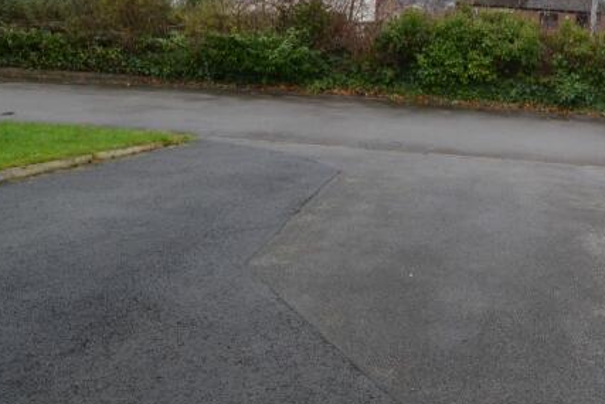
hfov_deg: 48.5
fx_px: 605
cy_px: 80
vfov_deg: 35.7
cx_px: 524
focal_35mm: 36
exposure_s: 1/125
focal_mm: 10
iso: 400
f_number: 5.6
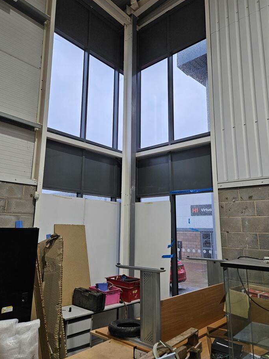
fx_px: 270
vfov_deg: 67.3
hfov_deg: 53.0
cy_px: 169
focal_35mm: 26
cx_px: 132
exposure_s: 1/190
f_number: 1.8
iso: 64
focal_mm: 5.4
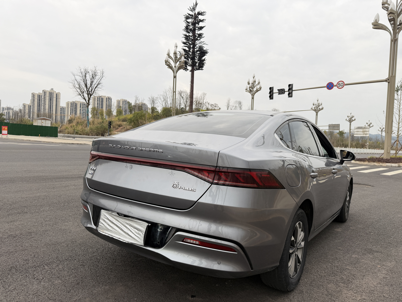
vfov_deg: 56.8
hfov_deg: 71.6
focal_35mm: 24
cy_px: 151
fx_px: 279
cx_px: 201
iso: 64
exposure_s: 1/217
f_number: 1.78
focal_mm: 6.76
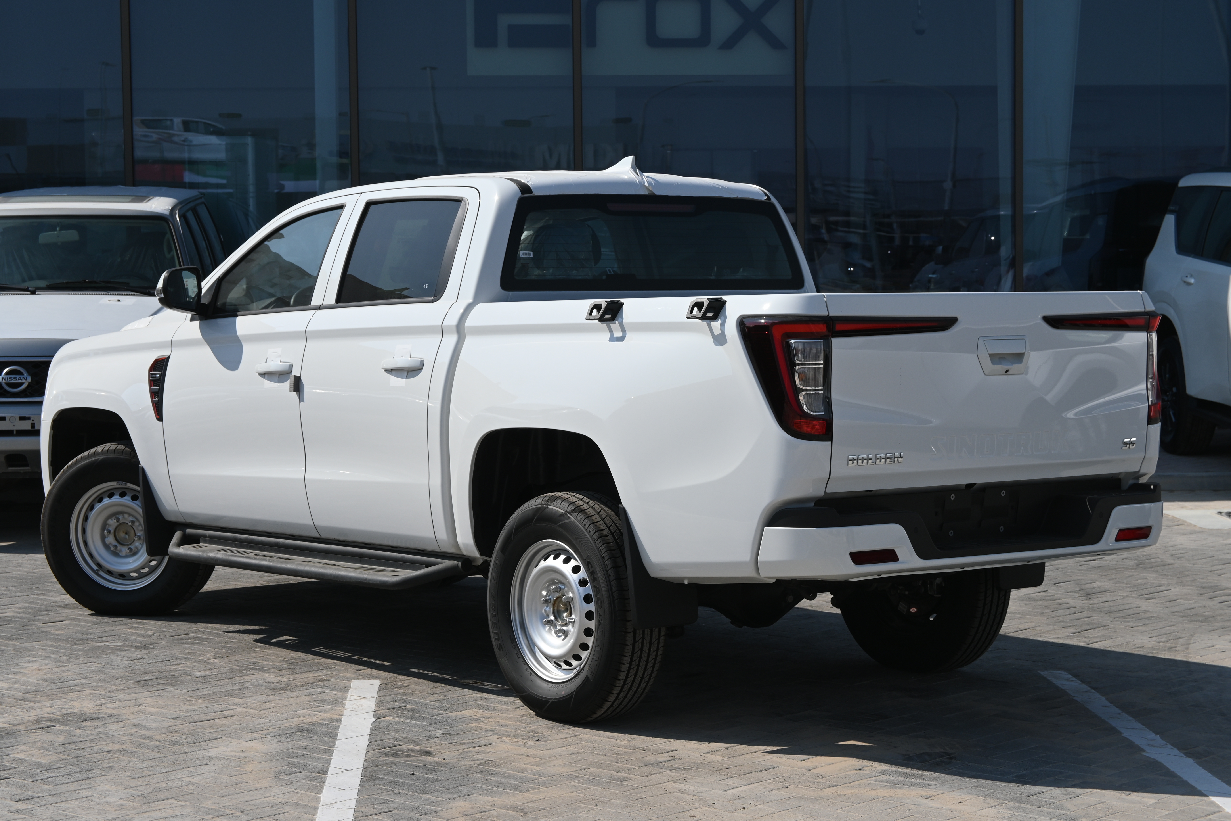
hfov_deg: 27.0
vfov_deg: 18.2
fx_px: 2564
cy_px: 410
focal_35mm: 75
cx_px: 616
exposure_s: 1/500
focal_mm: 50
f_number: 8
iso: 100
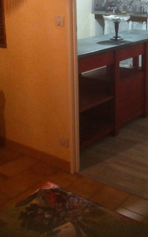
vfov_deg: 34.9
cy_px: 60
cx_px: 116
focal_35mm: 57
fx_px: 368
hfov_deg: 22.5
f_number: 2.8
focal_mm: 3.85
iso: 640
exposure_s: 1/15
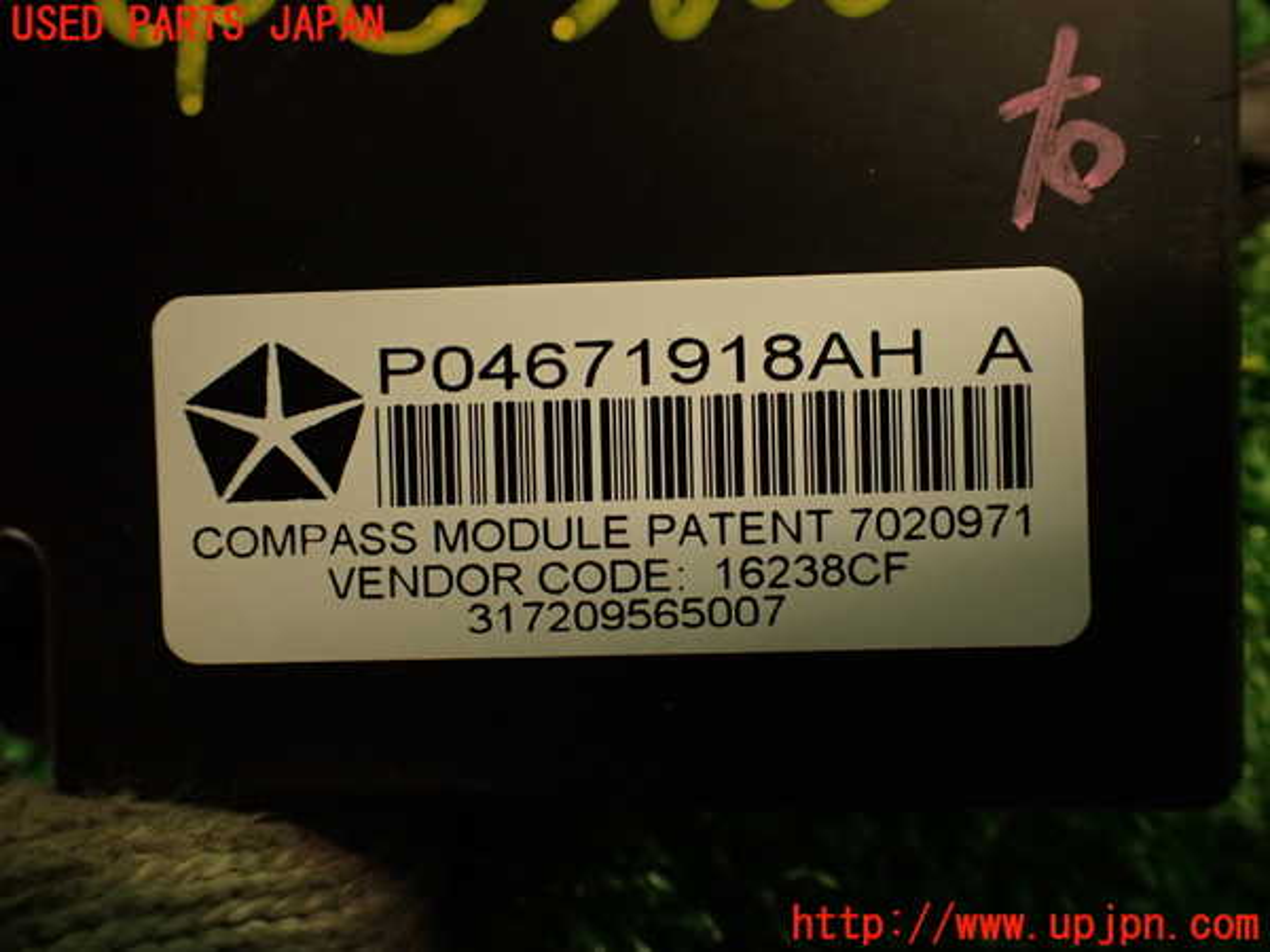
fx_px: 1174
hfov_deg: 56.8
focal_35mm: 32
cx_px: 635
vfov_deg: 44.2
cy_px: 476
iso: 200
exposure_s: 1/30
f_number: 2.4
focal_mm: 5.79
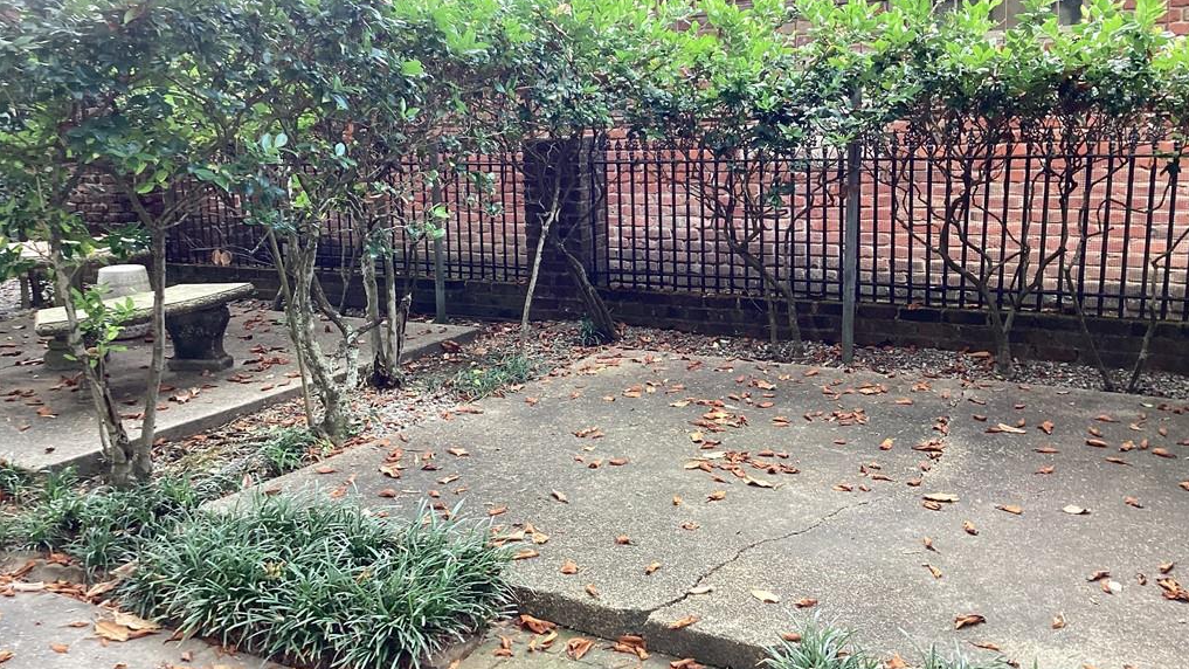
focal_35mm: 34
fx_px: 1072
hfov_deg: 58.0
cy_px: 285
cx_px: 595
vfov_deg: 34.6
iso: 100
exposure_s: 1/120
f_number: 2.4
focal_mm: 3.3
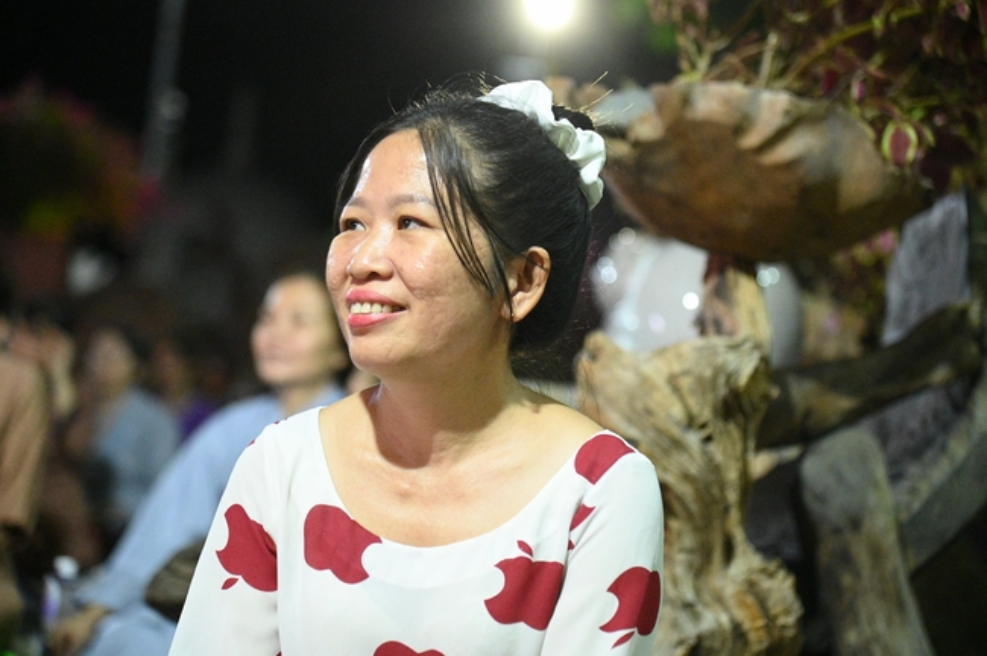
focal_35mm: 120
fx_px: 3287
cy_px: 328
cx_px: 494
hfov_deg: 17.1
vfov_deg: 11.4
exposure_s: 1/250
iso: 16000
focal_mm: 120
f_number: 4
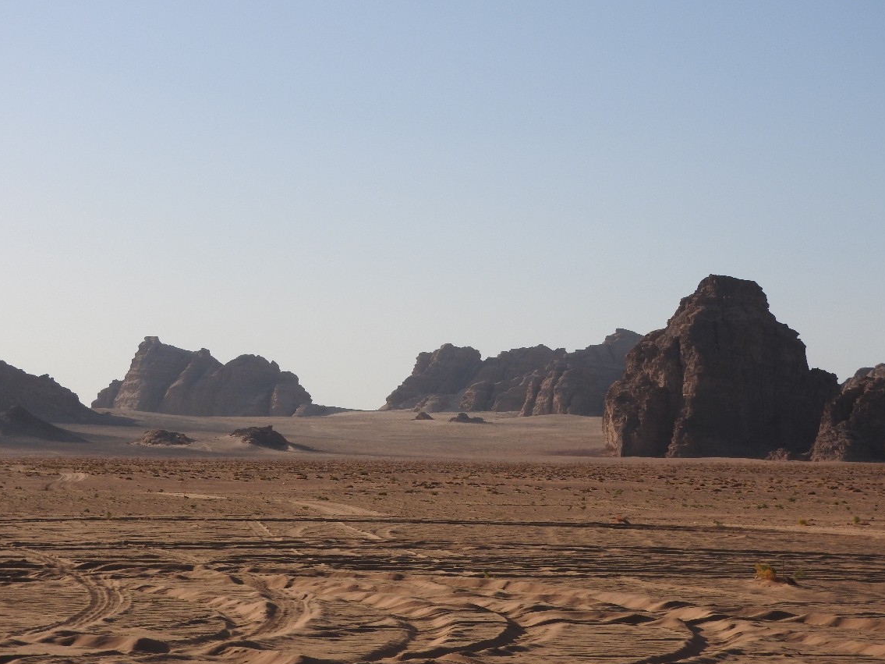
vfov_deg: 13.3
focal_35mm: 111
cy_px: 338
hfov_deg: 17.7
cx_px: 452
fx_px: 2838
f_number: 4.8
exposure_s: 1/1250
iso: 100
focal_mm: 18.8
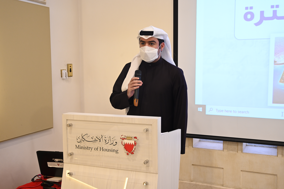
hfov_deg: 48.5
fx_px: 315
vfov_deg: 33.4
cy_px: 94
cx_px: 142
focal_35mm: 40
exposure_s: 1/60
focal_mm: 40
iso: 1250
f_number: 4
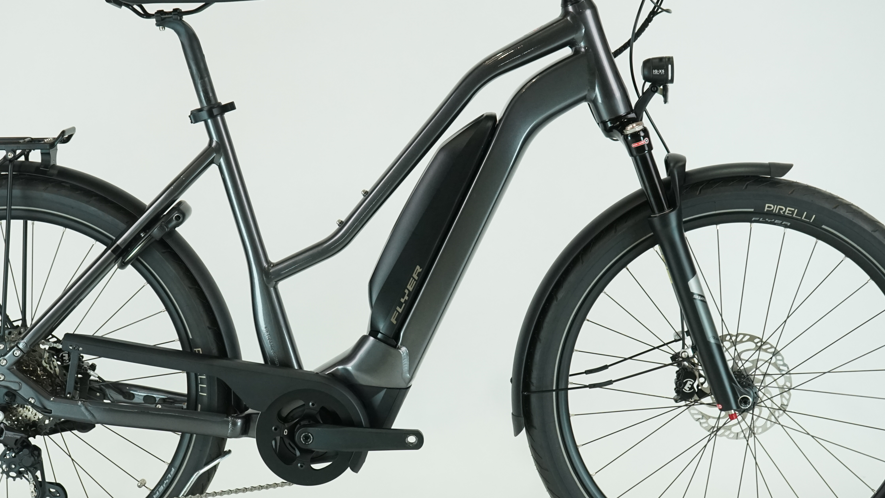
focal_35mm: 80
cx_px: 383
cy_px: 235
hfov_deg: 26.5
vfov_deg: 15.1
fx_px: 1877
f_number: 6.3
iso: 1600
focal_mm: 57
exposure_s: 1/200
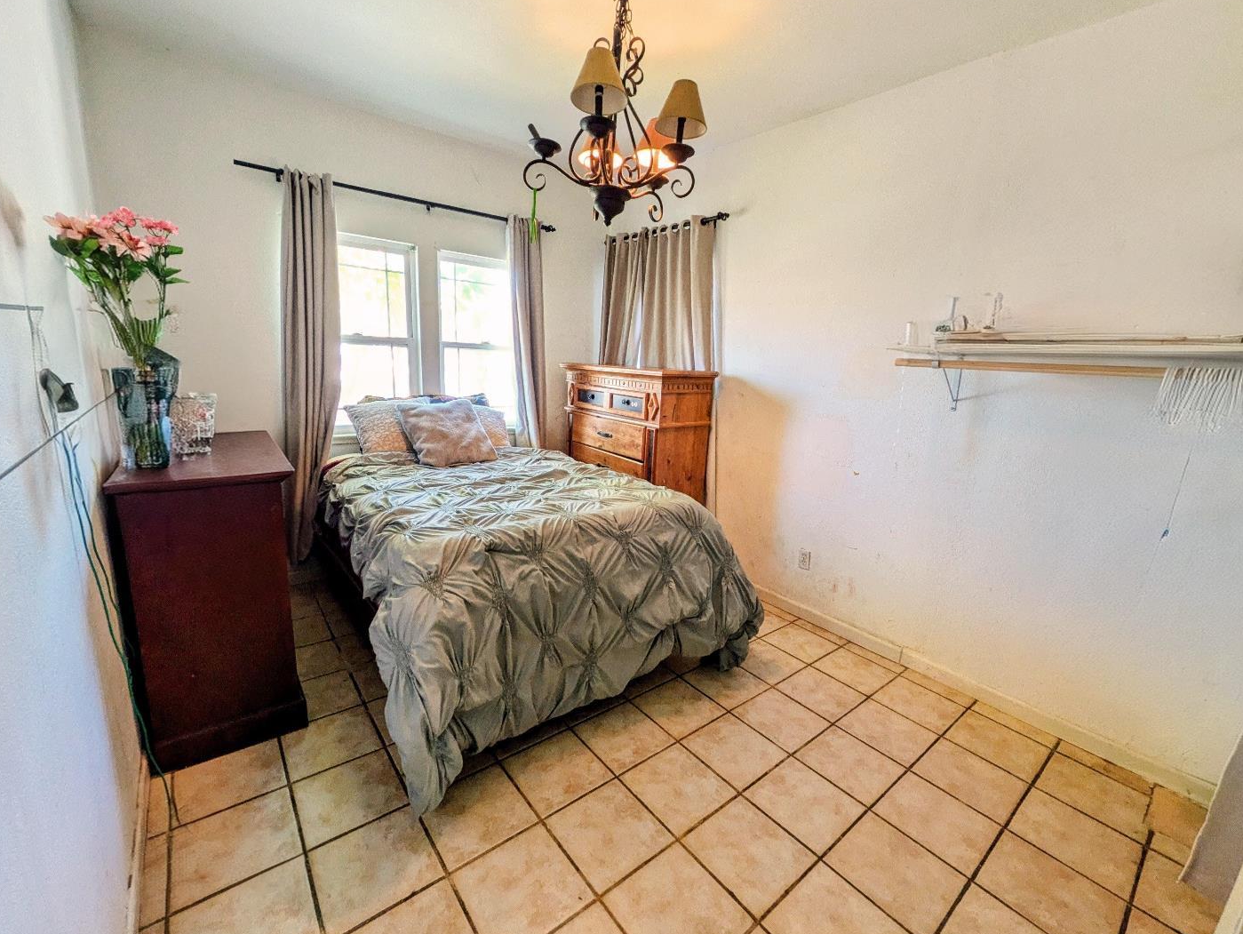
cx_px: 617
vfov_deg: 81.8
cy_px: 474
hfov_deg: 98.1
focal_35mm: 15
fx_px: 539
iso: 113
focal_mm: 1.83
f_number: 2.2
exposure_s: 1/40
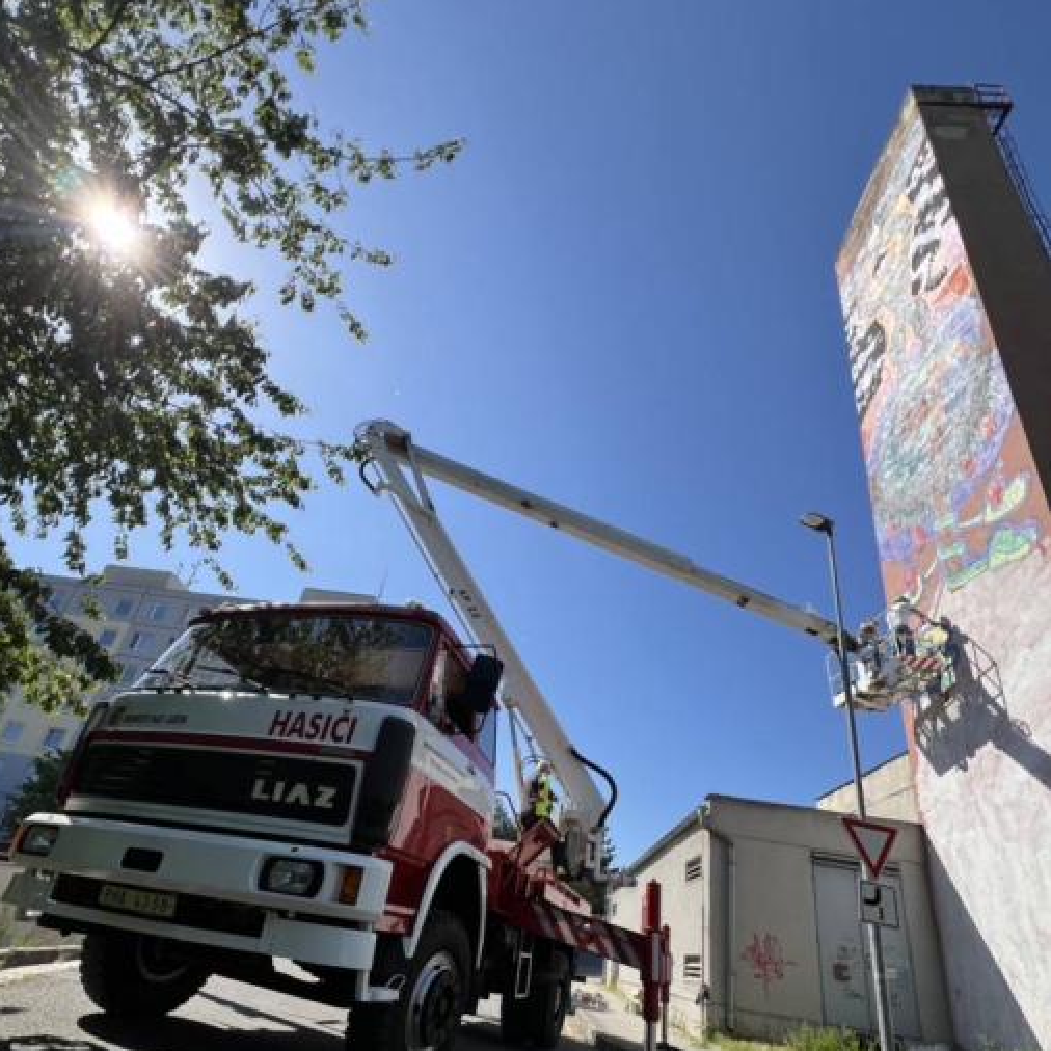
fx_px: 550
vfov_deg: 85.6
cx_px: 506
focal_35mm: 16
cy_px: 662
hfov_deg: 87.4
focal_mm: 1.57
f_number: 1.8
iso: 32
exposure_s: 1/1647
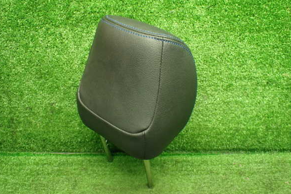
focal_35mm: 32
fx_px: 259
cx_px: 144
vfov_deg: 41.1
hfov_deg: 58.7
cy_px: 96
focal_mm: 5.4
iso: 800
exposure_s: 1/60
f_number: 2.3
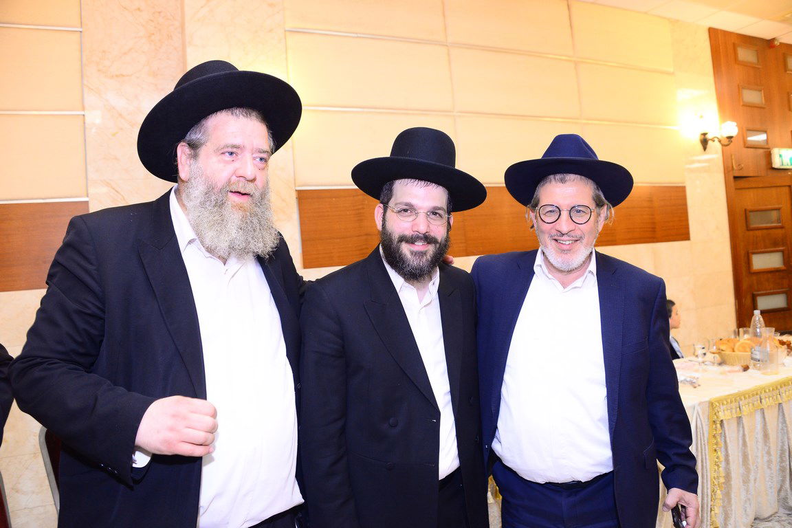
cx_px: 396
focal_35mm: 28
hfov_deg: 65.5
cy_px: 264
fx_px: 616
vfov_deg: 46.4
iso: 2000
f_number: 5.6
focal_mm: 28
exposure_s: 1/100
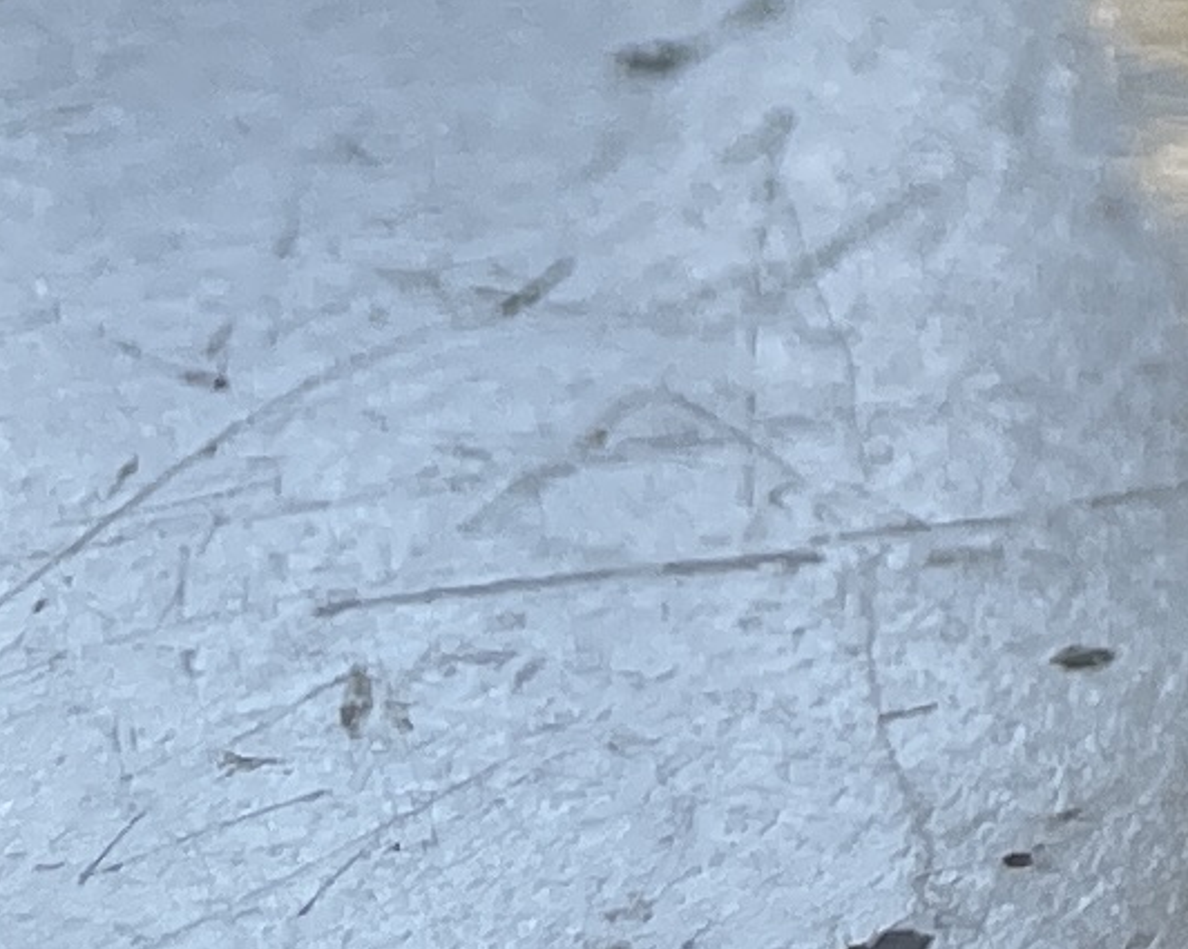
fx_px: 6501
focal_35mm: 185
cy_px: -1920
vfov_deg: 7.4
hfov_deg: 8.1
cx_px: 4122
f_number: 1.6
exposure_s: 1/180
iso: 32
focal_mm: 5.1
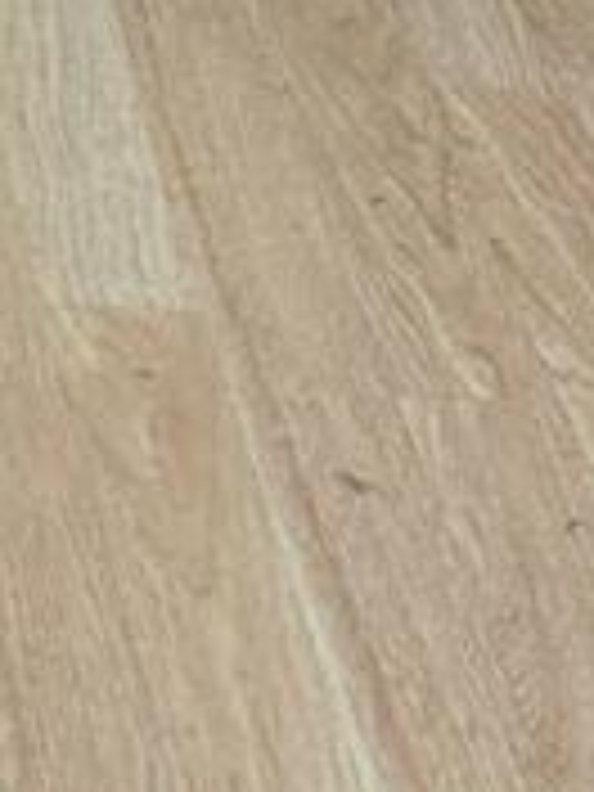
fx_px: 3752
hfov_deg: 8.4
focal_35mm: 164
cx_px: -716
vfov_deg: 11.3
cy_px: -554
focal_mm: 6.76
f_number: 1.78
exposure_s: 1/120
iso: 200
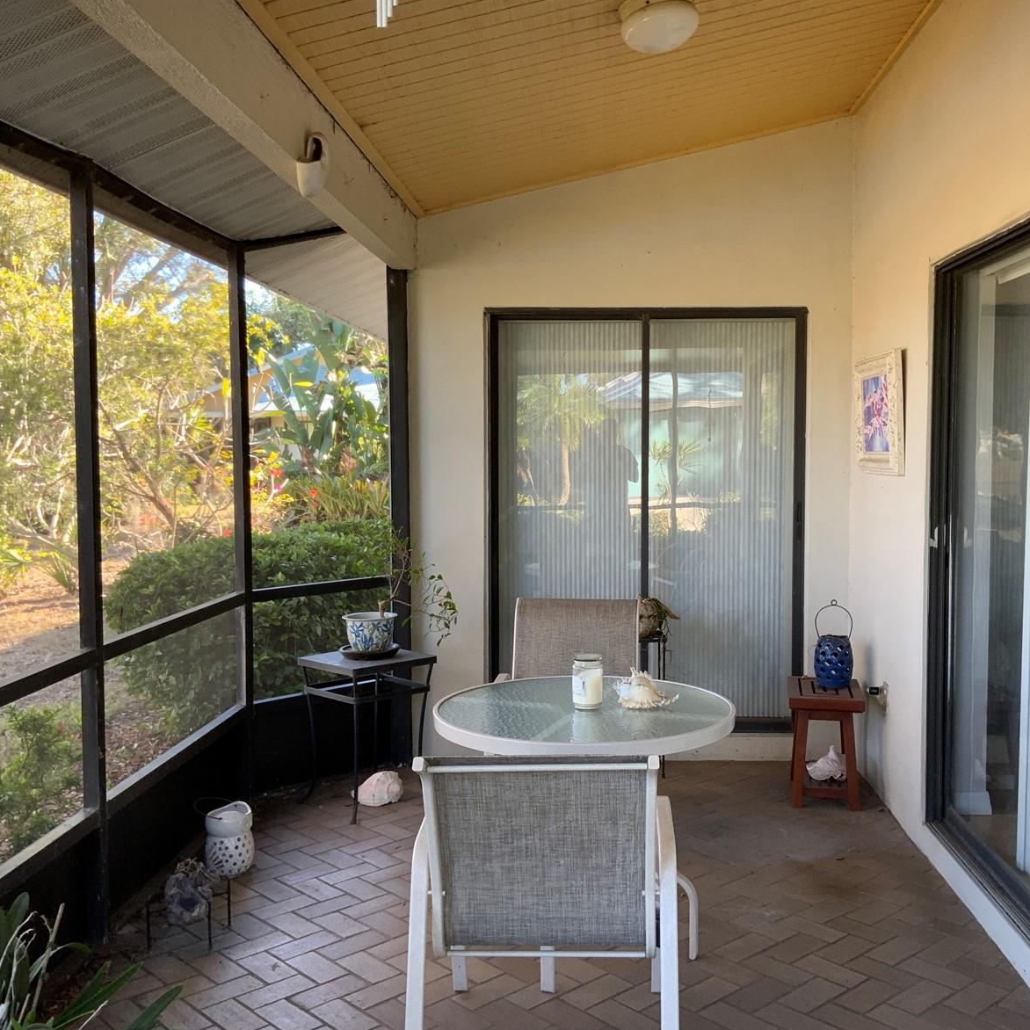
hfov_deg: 47.1
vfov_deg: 47.2
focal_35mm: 35
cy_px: 515
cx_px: 588
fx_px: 1178
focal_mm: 3
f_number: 1.8
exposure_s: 1/122
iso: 64
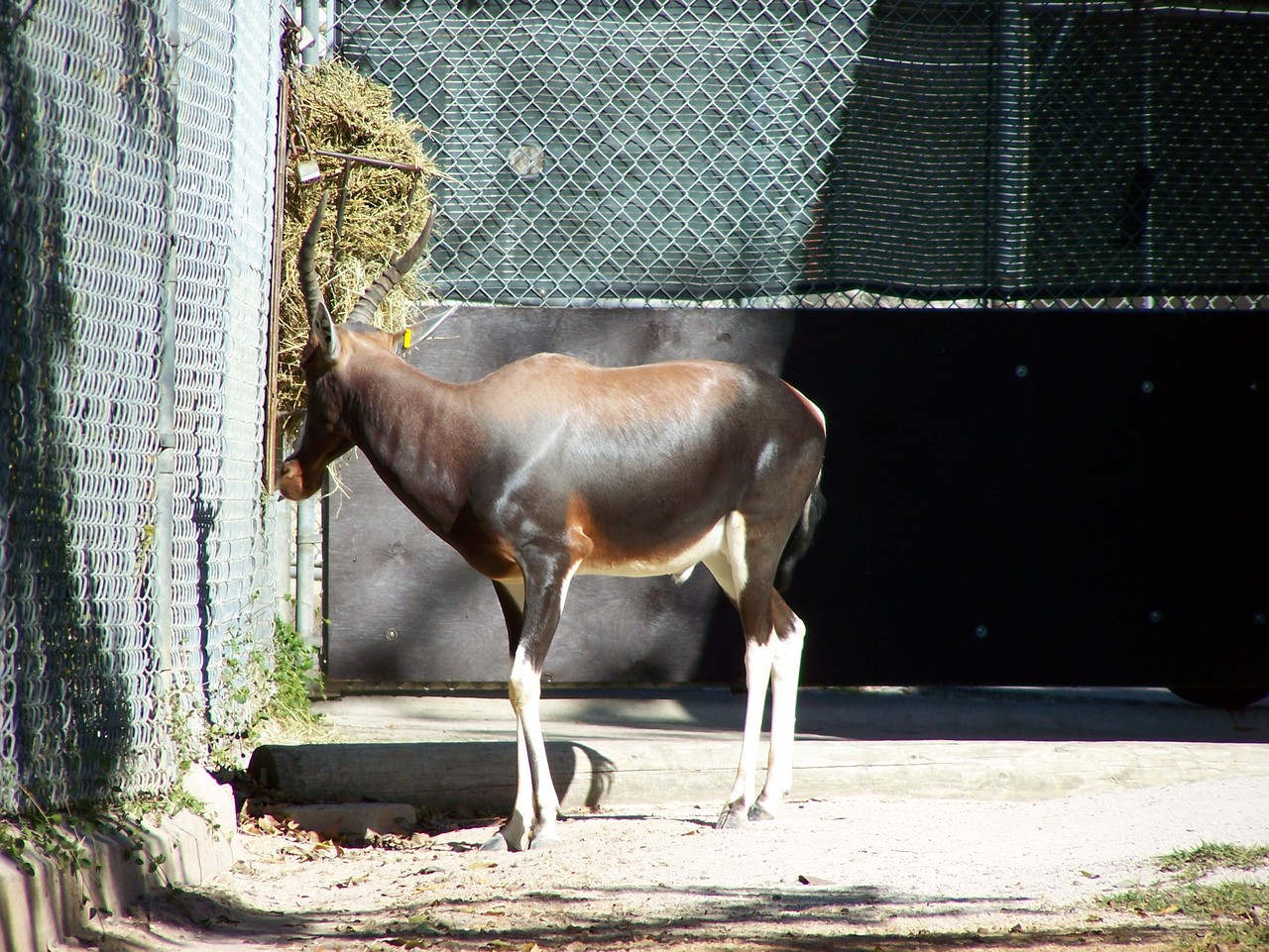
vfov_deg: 3.9
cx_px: 634
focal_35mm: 380
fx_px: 13936
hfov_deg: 5.2
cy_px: 476
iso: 80
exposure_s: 1/640
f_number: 3.7
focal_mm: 63
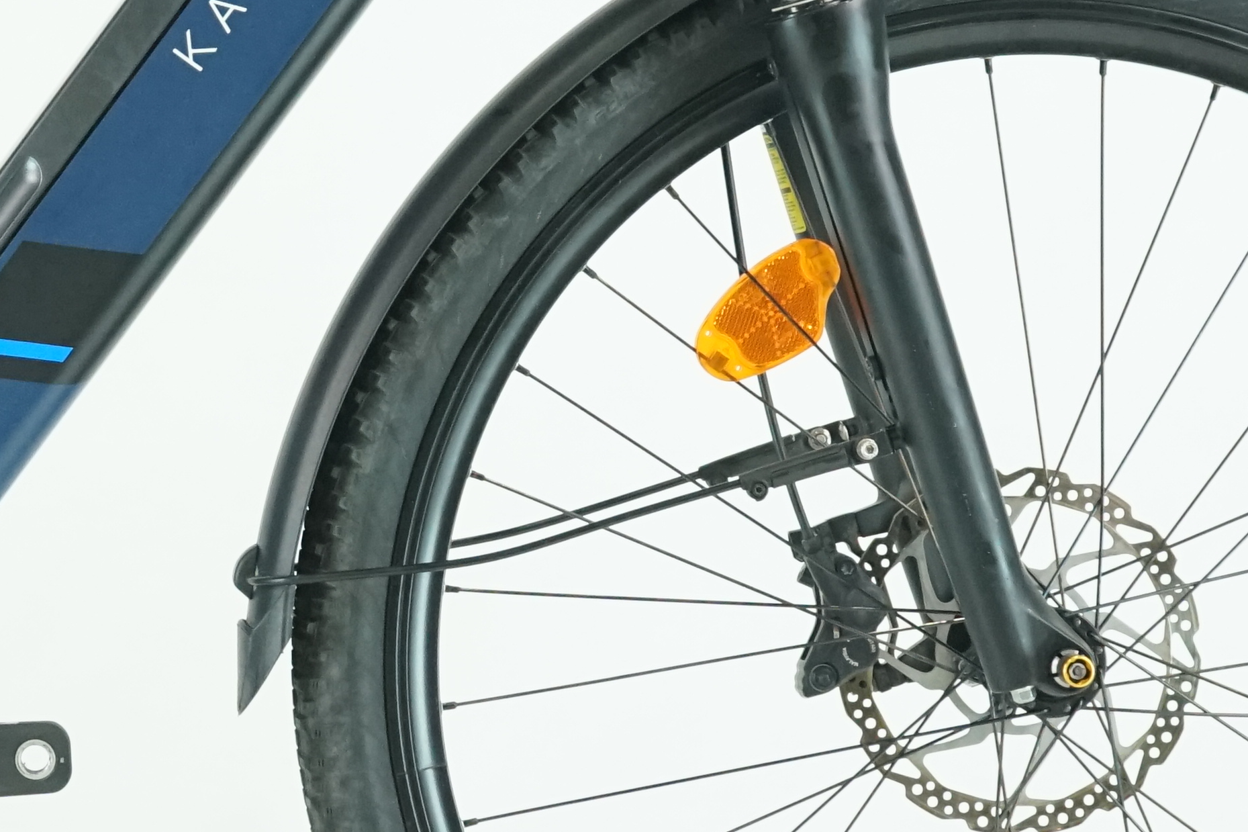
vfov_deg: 7.4
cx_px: -133
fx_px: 6378
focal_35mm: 184
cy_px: 128
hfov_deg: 11.0
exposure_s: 1/200
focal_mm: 57
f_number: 5.6
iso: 2500
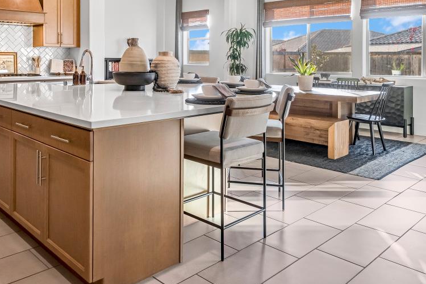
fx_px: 355
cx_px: 154
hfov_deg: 60.9
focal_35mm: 30
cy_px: 52
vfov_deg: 41.5
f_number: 9
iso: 400
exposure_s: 1/25
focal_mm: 10
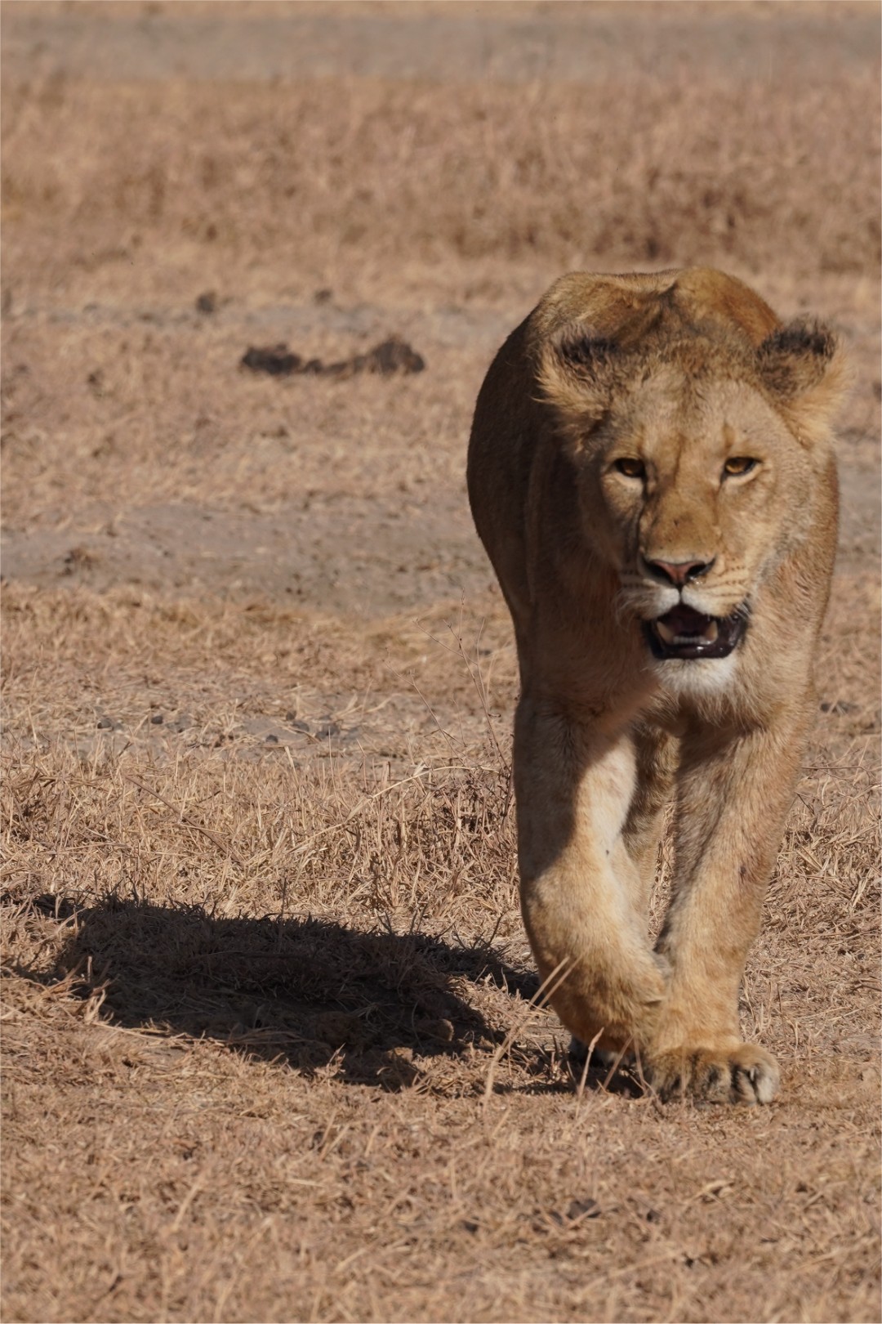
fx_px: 14699
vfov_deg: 5.2
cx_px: 441
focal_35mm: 400
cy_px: 662
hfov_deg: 3.4
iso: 320
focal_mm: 400
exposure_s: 1/500
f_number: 14
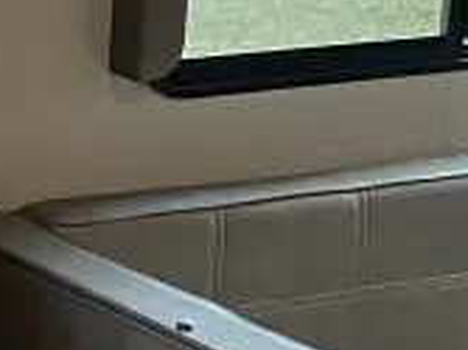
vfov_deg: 7.4
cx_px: 317
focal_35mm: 199
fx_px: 2689
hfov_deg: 9.9
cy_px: -129
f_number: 1.6
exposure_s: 1/60
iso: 160
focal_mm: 5.1
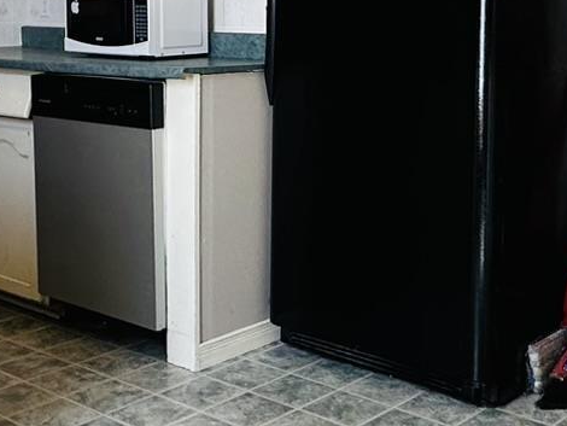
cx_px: 255
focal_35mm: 61
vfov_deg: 23.5
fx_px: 1000
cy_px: 60
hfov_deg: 31.6
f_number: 2.2
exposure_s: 1/120
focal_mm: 2.22
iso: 200
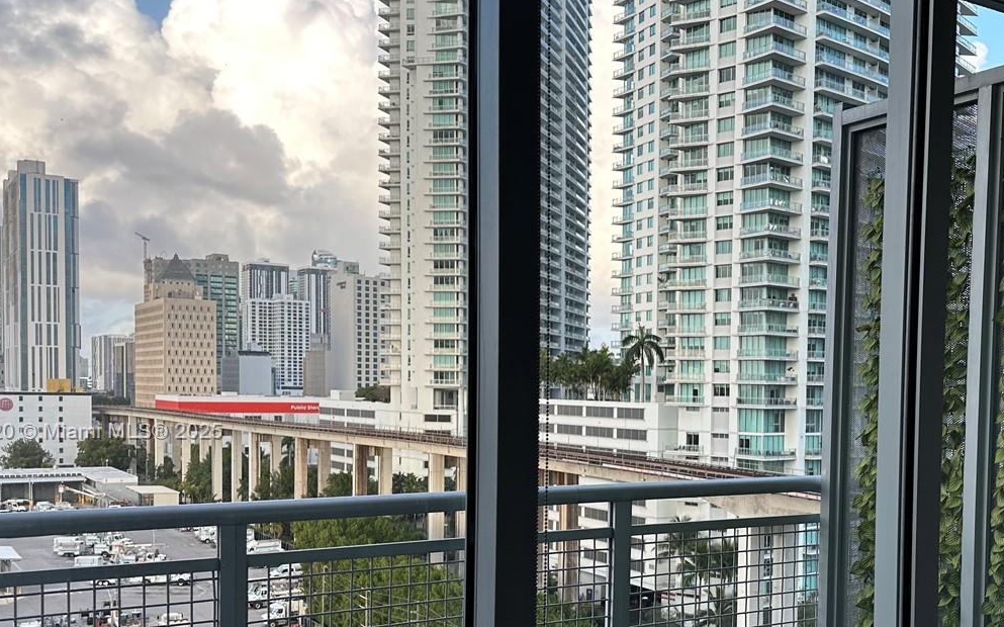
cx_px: 708
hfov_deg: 47.1
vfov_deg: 30.9
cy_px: 433
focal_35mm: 41
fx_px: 1122
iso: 80
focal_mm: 6.86
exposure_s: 1/680
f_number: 1.78
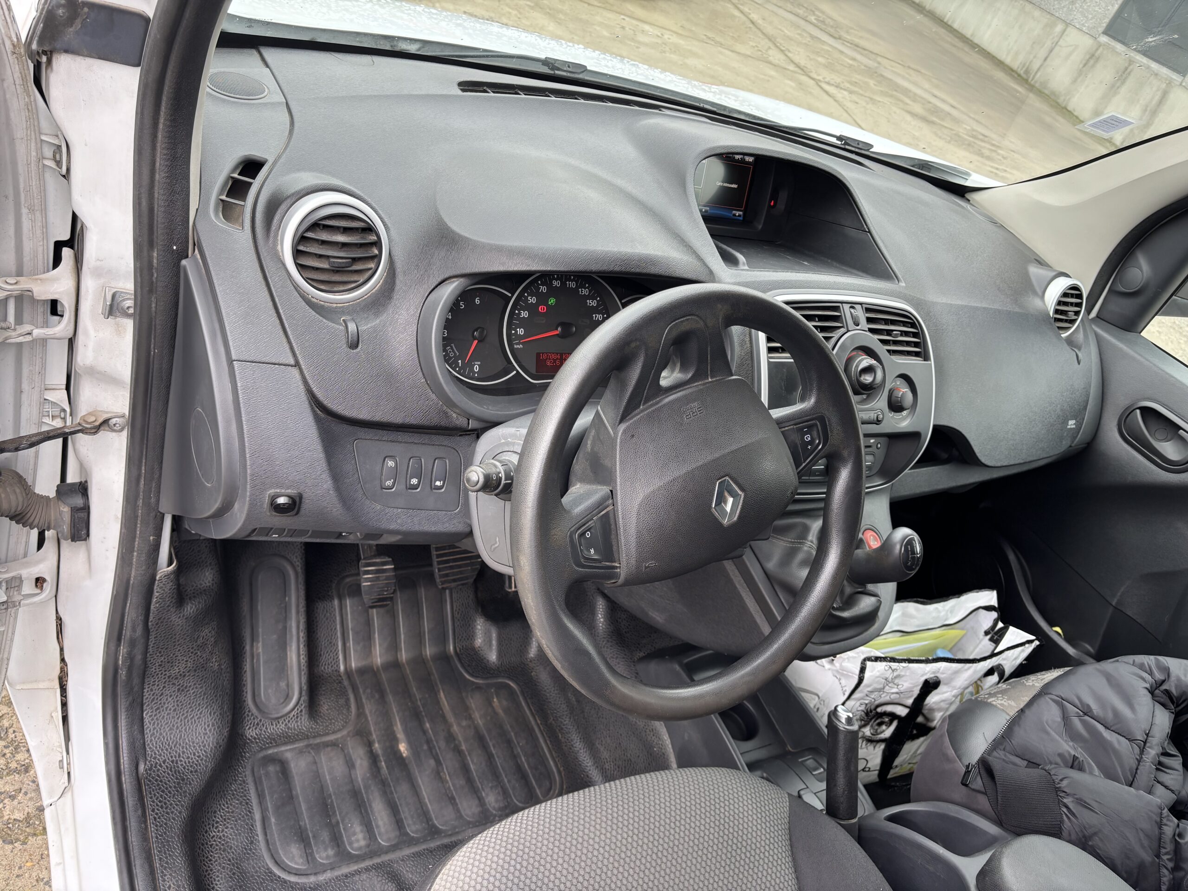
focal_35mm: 26
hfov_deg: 67.3
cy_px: 446
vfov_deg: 53.1
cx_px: 594
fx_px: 892
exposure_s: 1/121
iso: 80
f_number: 1.6
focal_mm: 5.96
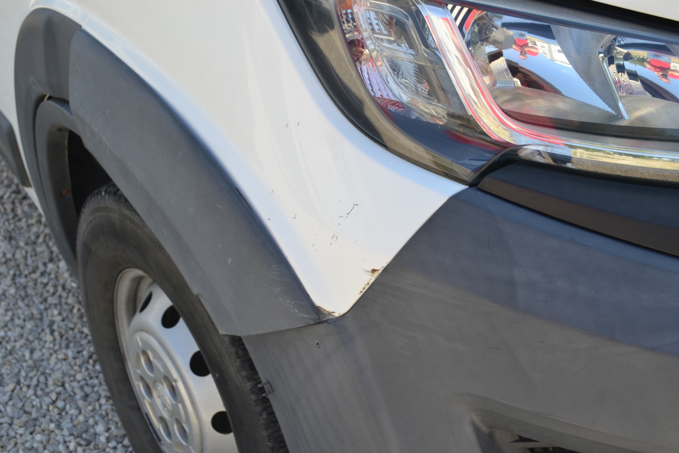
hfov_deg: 37.8
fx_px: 990
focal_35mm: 52
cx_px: 340
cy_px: 226
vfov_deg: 25.8
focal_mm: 35
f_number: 6.3
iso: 100
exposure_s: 1/160
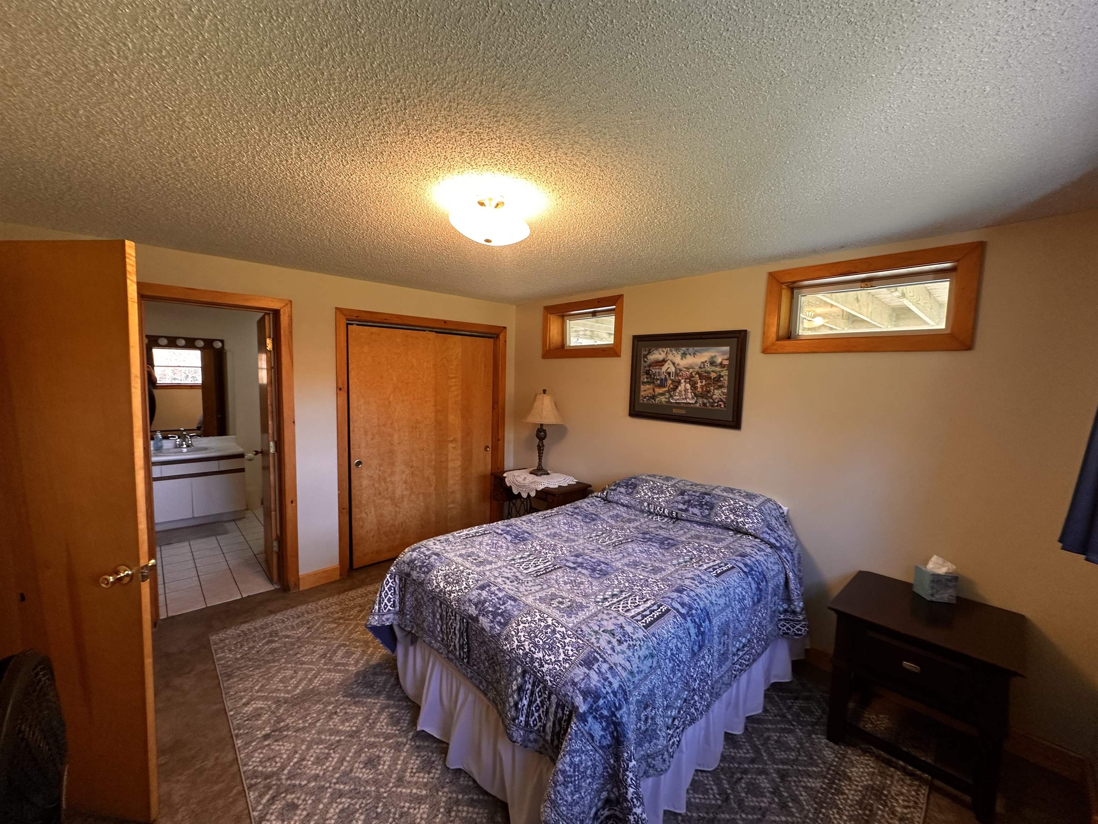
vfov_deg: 85.7
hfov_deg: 102.1
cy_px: 412
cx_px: 549
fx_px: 444
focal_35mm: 14
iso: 200
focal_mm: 2.22
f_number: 2.2
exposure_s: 1/60
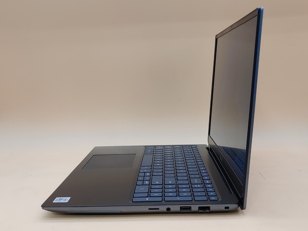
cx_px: 154
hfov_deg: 45.8
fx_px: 365
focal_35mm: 41
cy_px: 116
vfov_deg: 35.1
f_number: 1.8
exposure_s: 1/67
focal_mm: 4.36
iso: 50
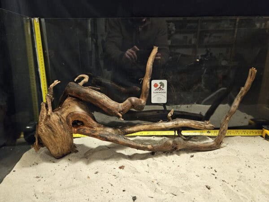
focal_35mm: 23
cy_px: 101
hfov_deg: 73.9
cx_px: 134
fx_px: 179
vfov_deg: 58.9
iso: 1000
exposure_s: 1/25
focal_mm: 5.4
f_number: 1.8
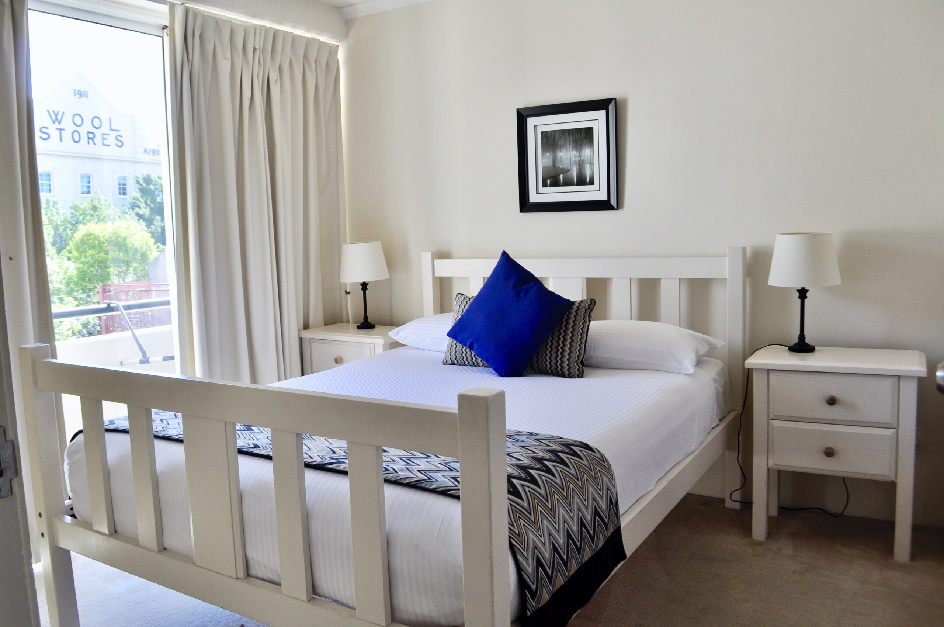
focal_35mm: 27
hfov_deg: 67.4
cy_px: 314
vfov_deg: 47.8
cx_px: 472
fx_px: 707
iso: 250
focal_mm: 18
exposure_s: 1/80
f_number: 8
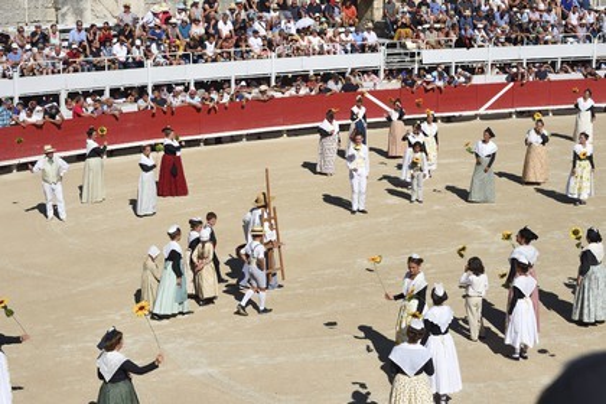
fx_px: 1178
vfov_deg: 19.5
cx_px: 303
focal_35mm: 70
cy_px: 202
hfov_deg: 28.8
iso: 200
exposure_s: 1/400
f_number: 13
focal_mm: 70
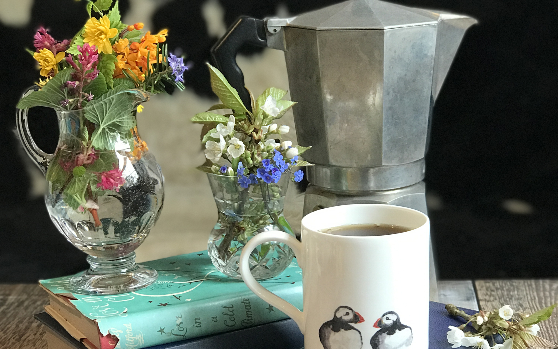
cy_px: 220
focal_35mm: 81
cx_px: 278
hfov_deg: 25.5
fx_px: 1232
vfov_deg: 16.1
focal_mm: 6.6
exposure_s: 1/50
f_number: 2.8
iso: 125
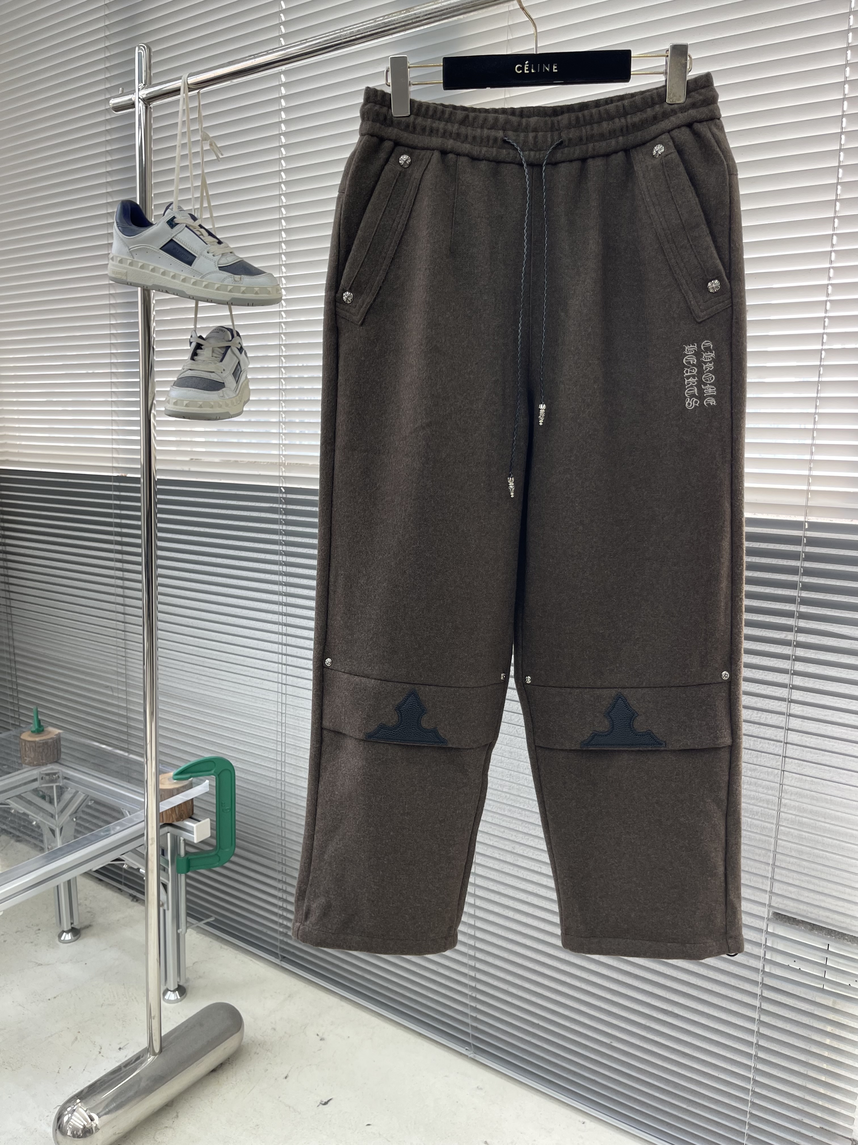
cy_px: 572
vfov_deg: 69.4
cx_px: 429
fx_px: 826
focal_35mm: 25
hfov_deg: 54.9
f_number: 1.6
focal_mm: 5.1
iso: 50
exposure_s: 1/121
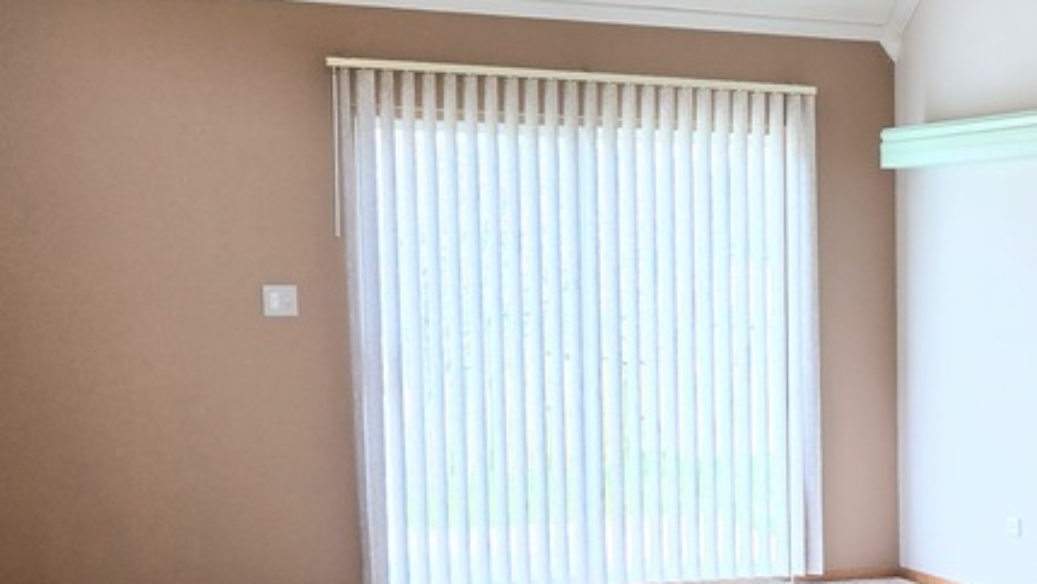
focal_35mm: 84
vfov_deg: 14.2
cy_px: 533
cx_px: 1215
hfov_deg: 23.3
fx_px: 2310
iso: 64
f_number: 1.8
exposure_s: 1/120
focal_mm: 5.4
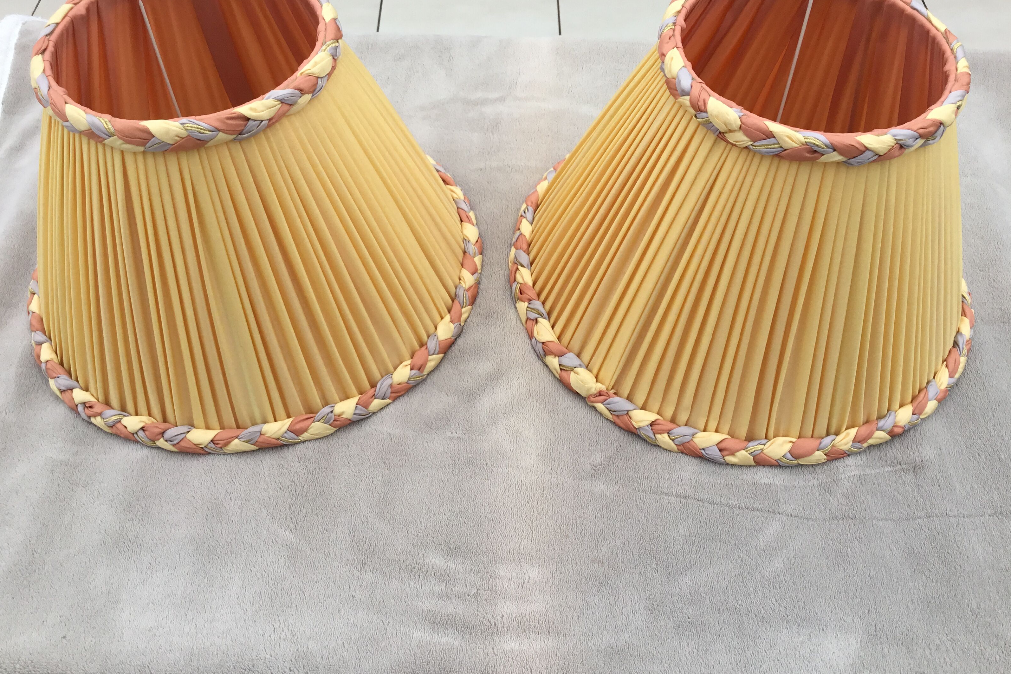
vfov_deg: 39.9
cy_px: 303
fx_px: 927
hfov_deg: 57.2
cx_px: 501
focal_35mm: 33
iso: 25
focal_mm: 3.3
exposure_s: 1/395
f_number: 2.4
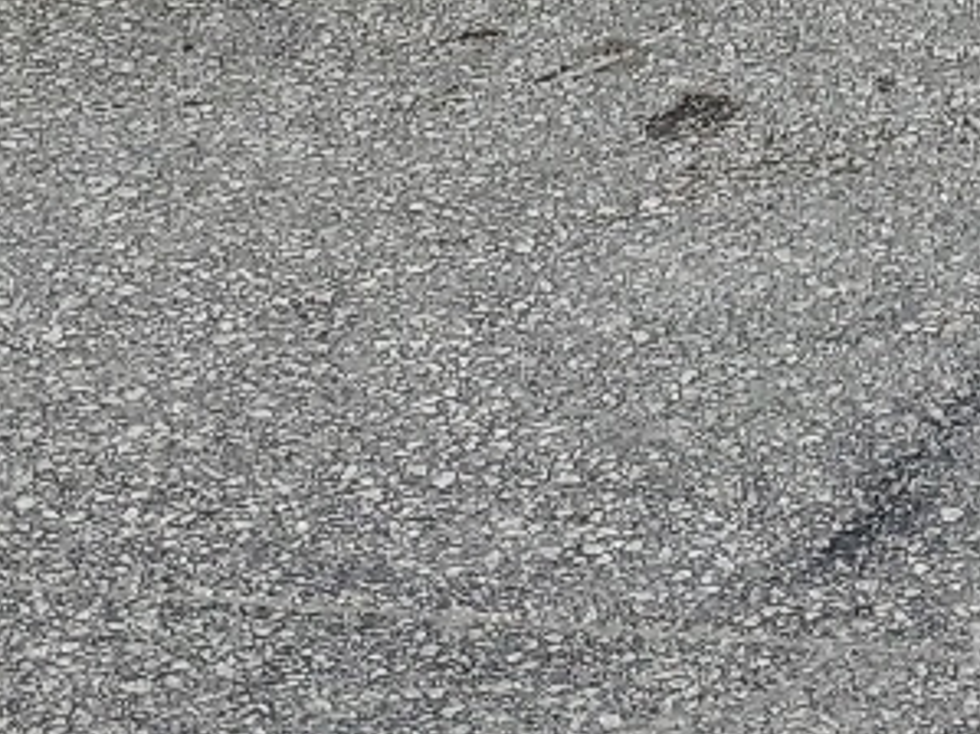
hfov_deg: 13.6
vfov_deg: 9.4
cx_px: 1308
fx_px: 3934
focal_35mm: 139
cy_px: -1085
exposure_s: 1/1667
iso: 50
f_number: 1.5
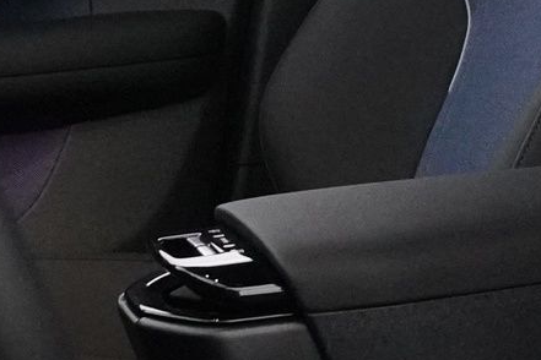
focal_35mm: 136
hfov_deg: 14.8
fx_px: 2044
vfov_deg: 10.1
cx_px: 575
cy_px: 192
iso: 6400
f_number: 3.5
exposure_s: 1/100
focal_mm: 16
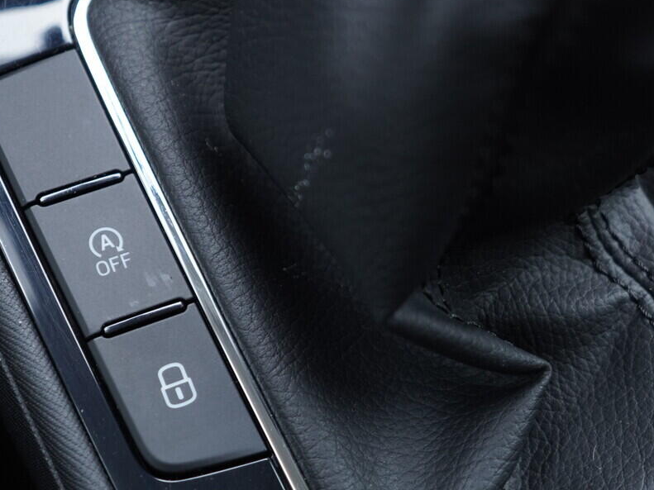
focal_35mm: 63
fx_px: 1190
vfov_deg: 23.2
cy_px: 331
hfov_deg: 30.7
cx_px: 265
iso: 400
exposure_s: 1/40
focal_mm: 24
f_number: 2.8
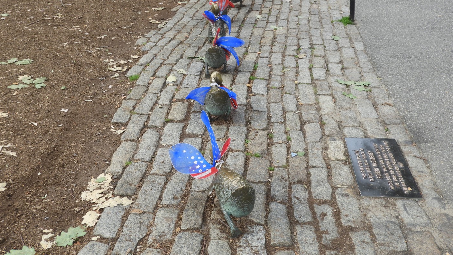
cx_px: 228
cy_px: 91
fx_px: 468
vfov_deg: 30.3
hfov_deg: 51.6
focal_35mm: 39
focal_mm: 6.3
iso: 100
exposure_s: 1/200
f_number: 3.8
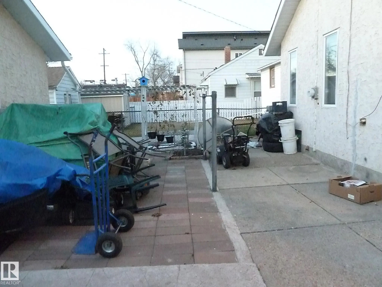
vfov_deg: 54.9
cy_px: 144
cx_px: 191
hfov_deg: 69.4
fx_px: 276
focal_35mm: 25
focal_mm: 4.1
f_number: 3.3
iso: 2000
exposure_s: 1/30
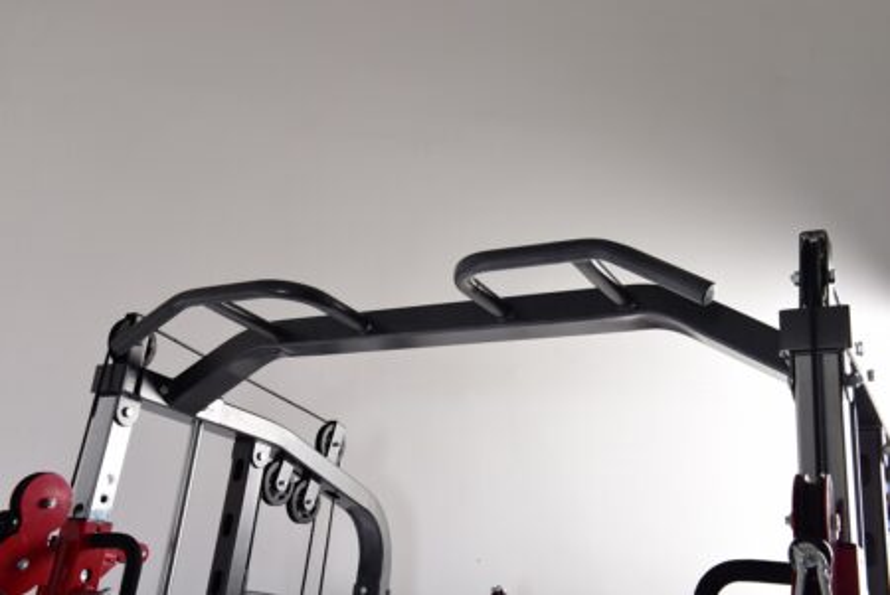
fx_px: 940
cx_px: 445
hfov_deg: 50.7
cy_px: 298
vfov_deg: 35.1
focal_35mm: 38
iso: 200
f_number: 10
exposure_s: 1/200
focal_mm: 38
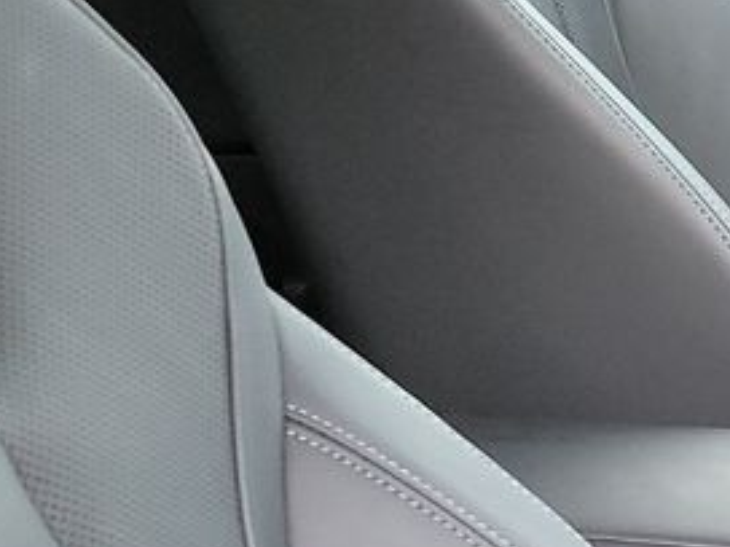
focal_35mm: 141
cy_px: 1038
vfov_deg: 9.9
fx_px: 2973
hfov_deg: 13.3
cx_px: 1057
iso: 640
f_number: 1.8
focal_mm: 6.7
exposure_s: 1/59
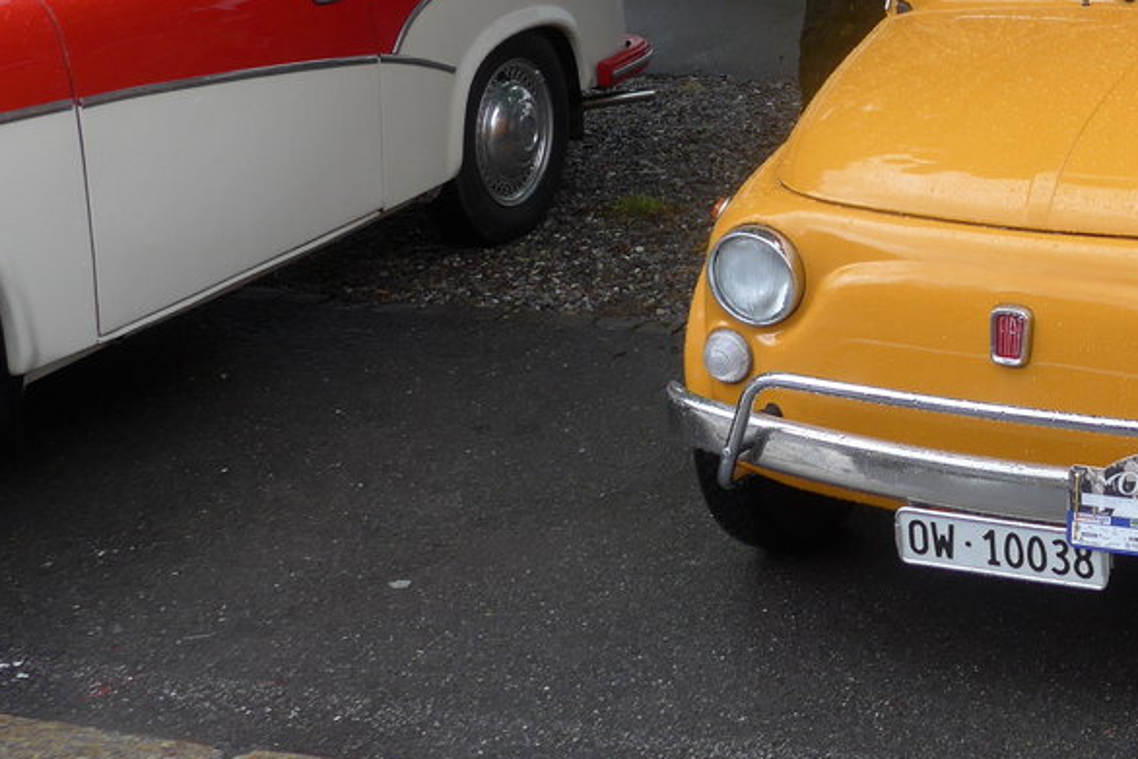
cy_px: 29
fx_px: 2087
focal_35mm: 66
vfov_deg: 20.1
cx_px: 1080
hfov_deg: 29.0
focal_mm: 6.5
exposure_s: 1/160
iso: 80
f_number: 2.8
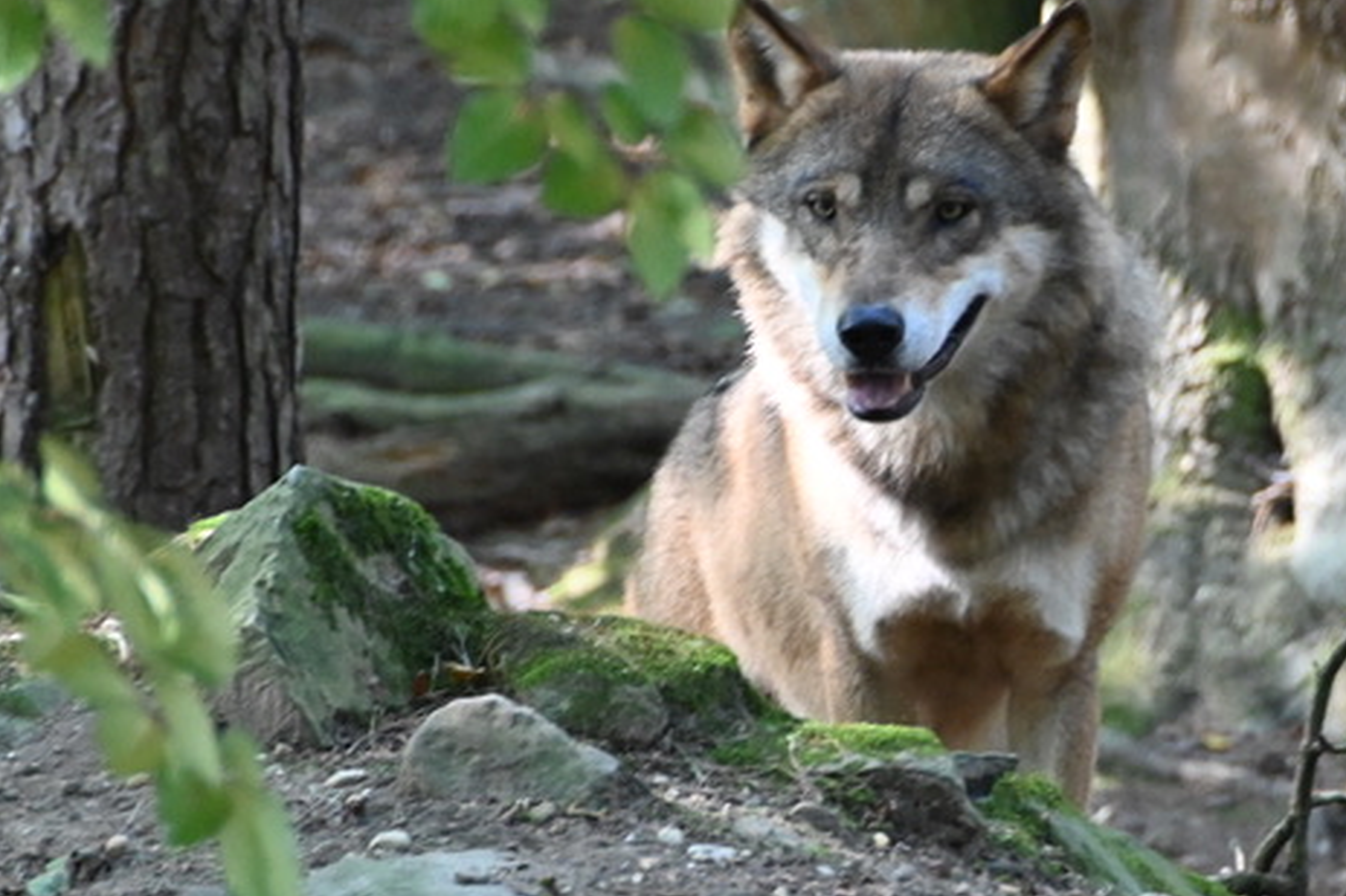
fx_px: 26236
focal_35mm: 702
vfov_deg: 2.0
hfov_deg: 2.9
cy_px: 493
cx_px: 1012
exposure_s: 1/320
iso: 3200
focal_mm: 200
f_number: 5.6
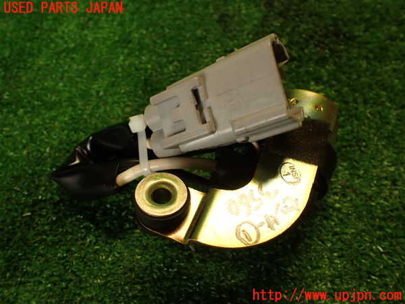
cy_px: 152
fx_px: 351
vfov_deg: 46.8
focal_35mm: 30
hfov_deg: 60.0
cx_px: 202
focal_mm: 5.4
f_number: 2.3
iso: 200
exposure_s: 1/50
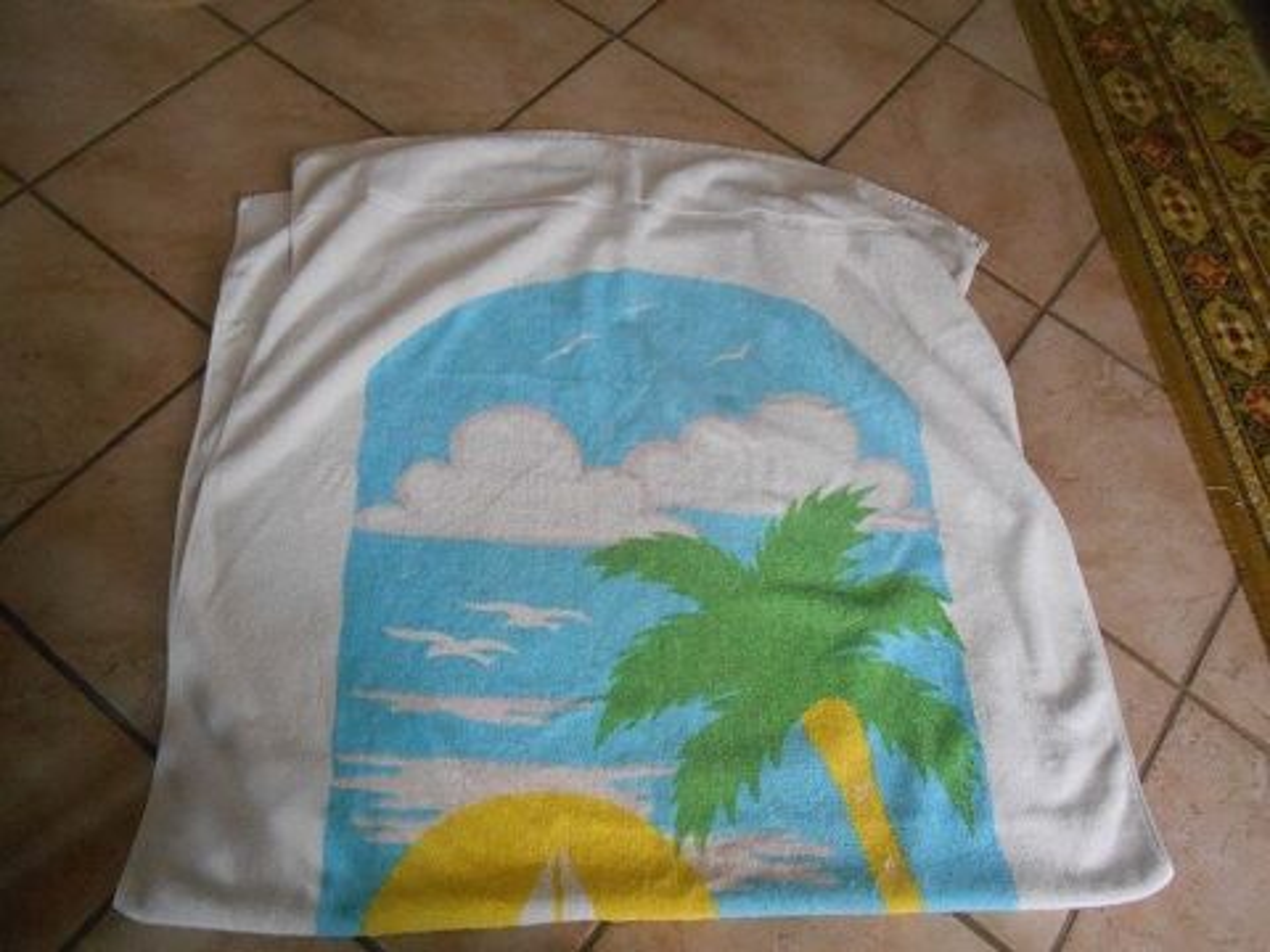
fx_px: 954
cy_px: 476
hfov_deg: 67.3
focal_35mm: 26
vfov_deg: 53.1
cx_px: 635
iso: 800
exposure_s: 1/30
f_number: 3.4
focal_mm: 4.7
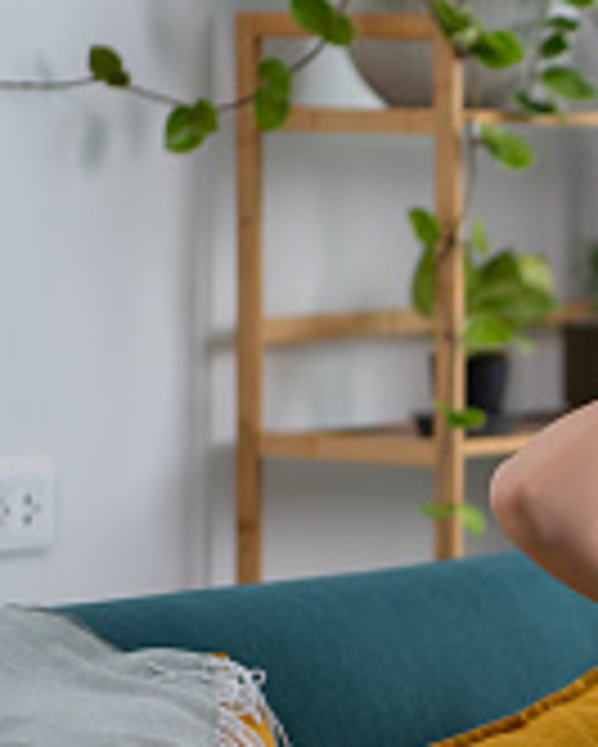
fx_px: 5393
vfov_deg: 7.9
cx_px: 946
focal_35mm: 244
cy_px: 542
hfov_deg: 6.3
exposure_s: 1/100
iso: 160
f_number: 1.8
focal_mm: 85
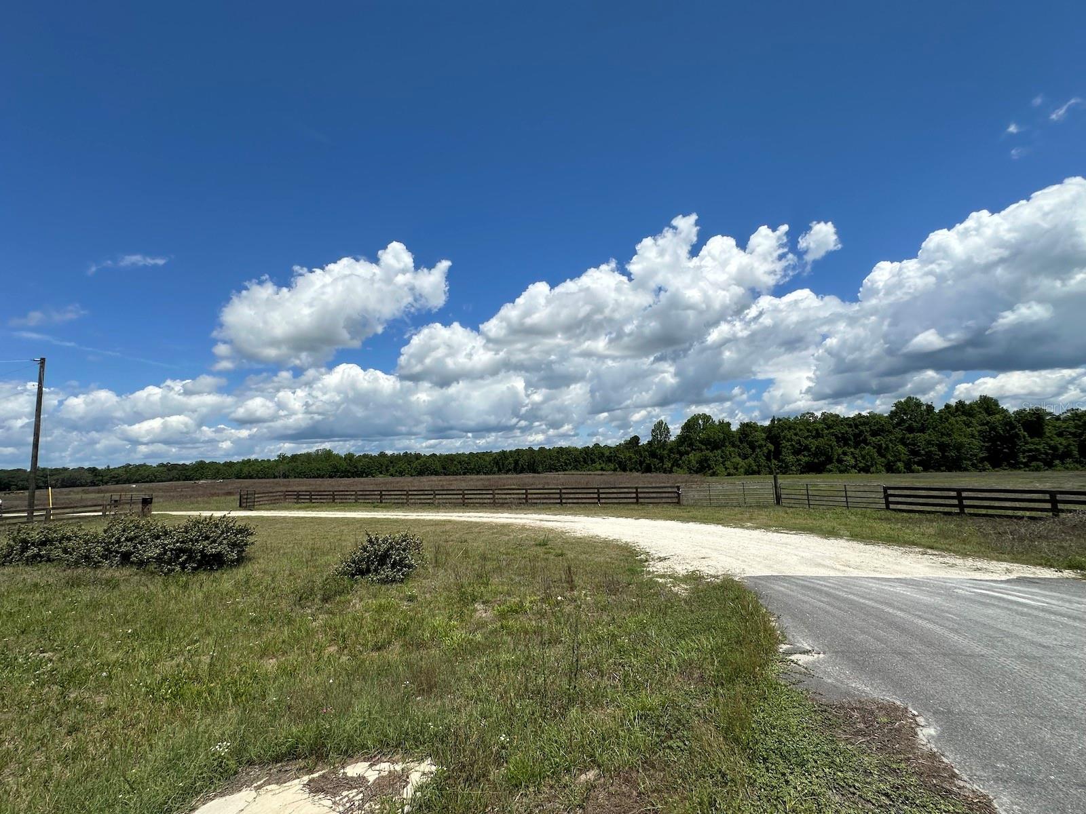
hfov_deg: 102.1
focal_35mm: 14
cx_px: 543
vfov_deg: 85.7
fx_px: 439
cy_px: 407
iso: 50
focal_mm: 2.22
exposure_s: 1/5051
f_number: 2.2
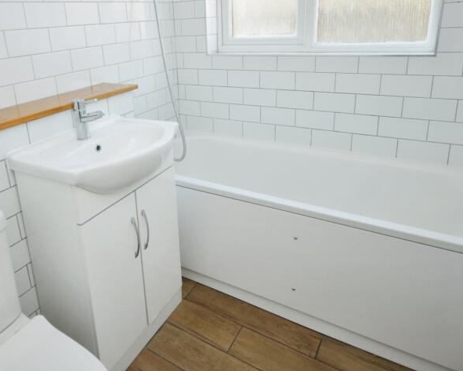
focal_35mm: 27
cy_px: 114
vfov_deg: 52.1
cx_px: 172
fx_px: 367
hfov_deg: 63.4
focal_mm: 11
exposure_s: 1/80
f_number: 5
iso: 200
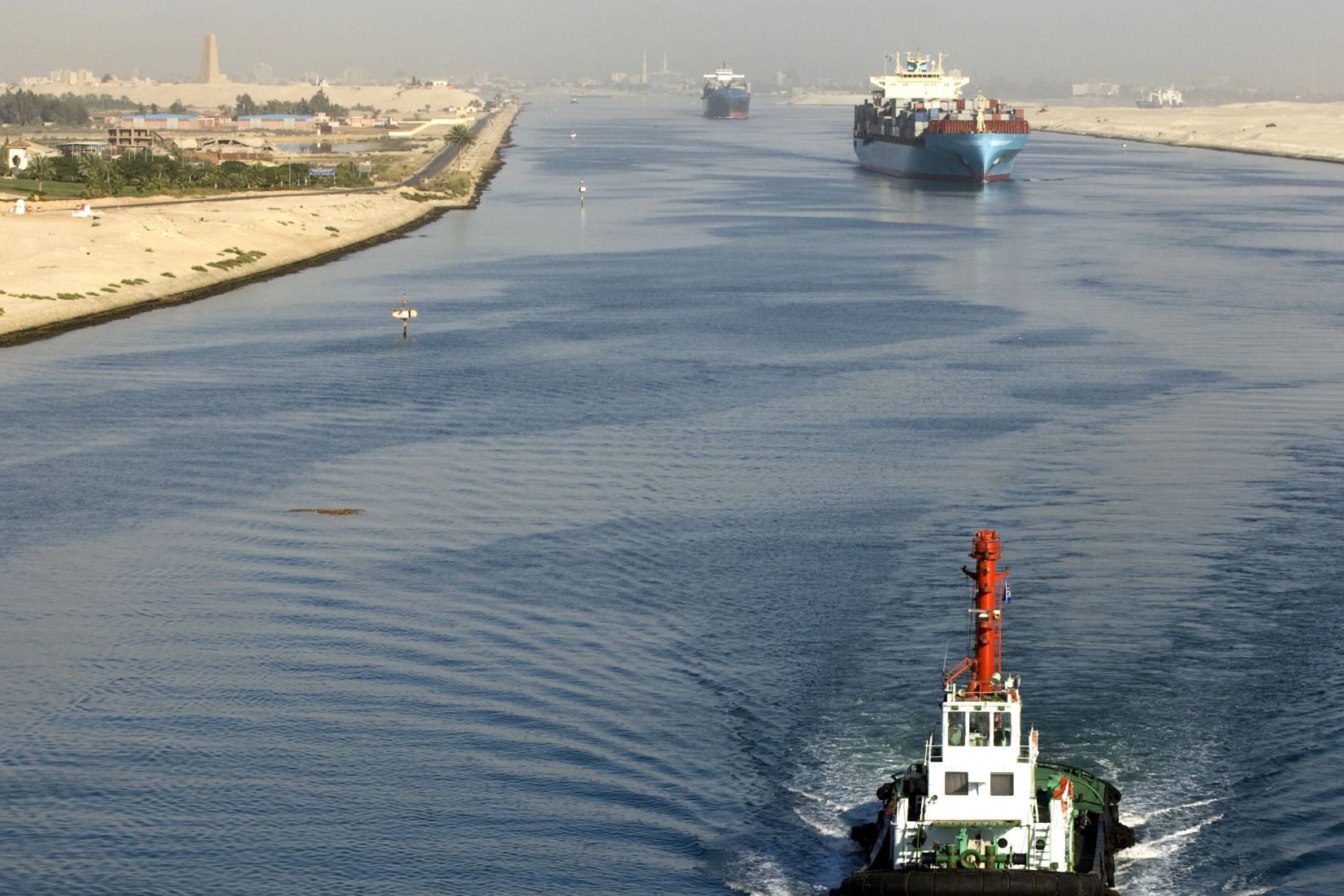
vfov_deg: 10.5
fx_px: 4853
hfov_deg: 15.8
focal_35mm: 130
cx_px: 808
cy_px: 448
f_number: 9
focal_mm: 70
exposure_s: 1/640
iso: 200
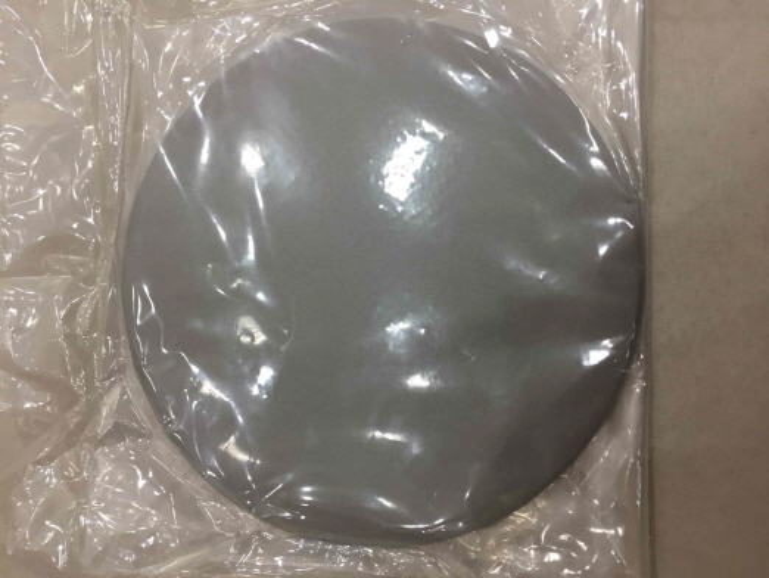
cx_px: 384
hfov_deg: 61.6
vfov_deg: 48.3
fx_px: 645
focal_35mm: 29
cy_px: 289
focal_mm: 4.15
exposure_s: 1/30
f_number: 2.2
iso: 64
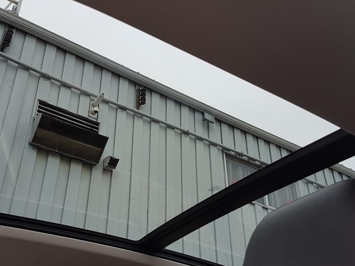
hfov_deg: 46.7
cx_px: 154
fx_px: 410
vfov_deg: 35.8
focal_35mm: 40
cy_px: 159
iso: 64
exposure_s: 1/100
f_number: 1.7
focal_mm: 4.2
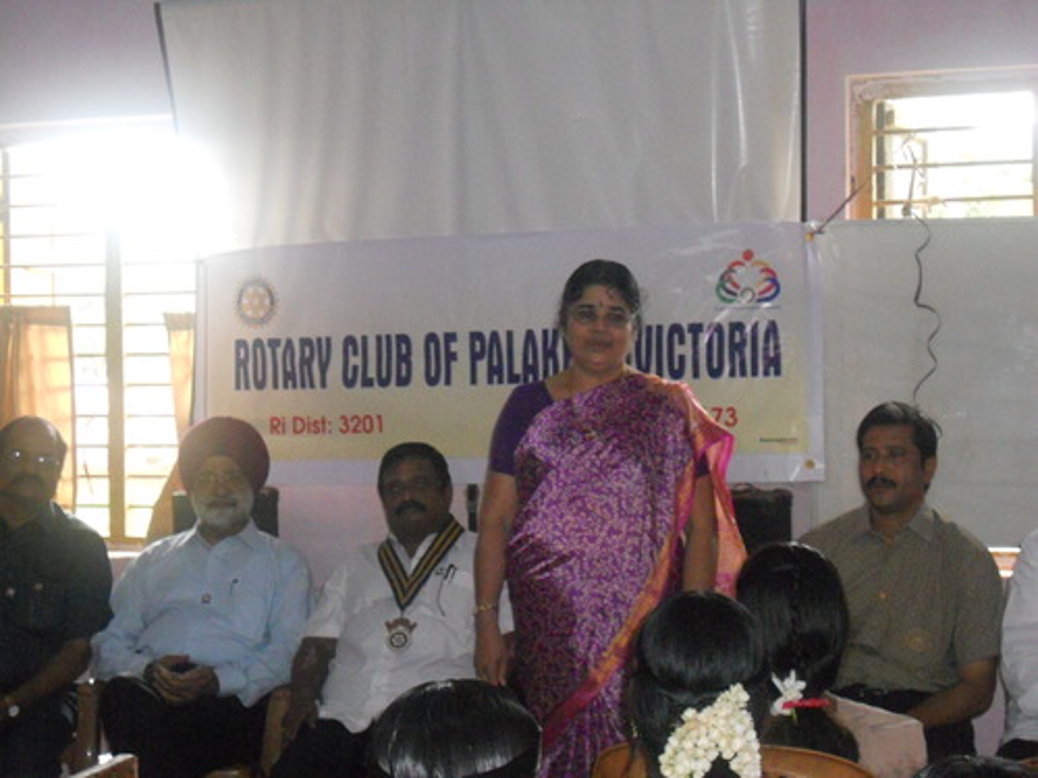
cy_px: 389
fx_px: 1949
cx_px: 519
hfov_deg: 29.8
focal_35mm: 65
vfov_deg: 22.6
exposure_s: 1/30
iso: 800
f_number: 5.3
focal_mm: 11.7
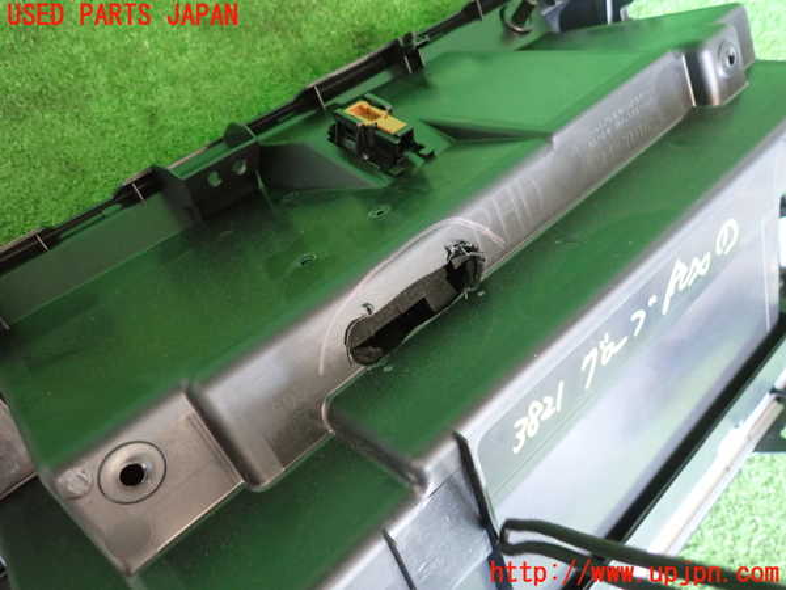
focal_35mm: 25
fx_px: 568
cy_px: 295
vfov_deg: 54.9
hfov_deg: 69.4
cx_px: 393
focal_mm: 4.5
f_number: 2
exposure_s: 1/30
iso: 640
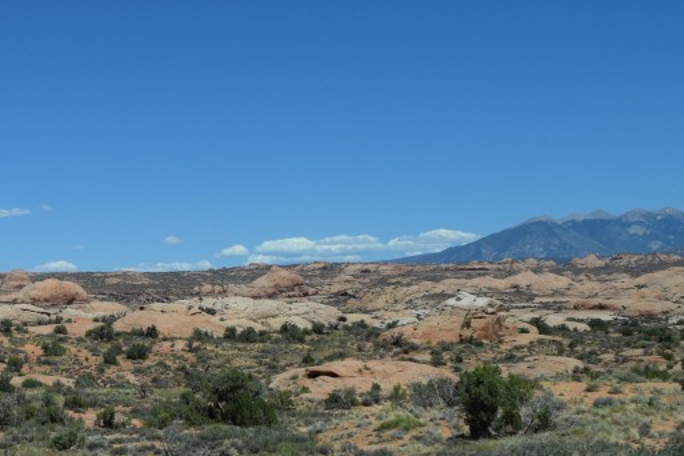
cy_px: 168
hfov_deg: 25.7
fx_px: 1349
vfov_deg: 19.2
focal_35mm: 71
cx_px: -124
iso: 200
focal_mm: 18
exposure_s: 1/400
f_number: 10
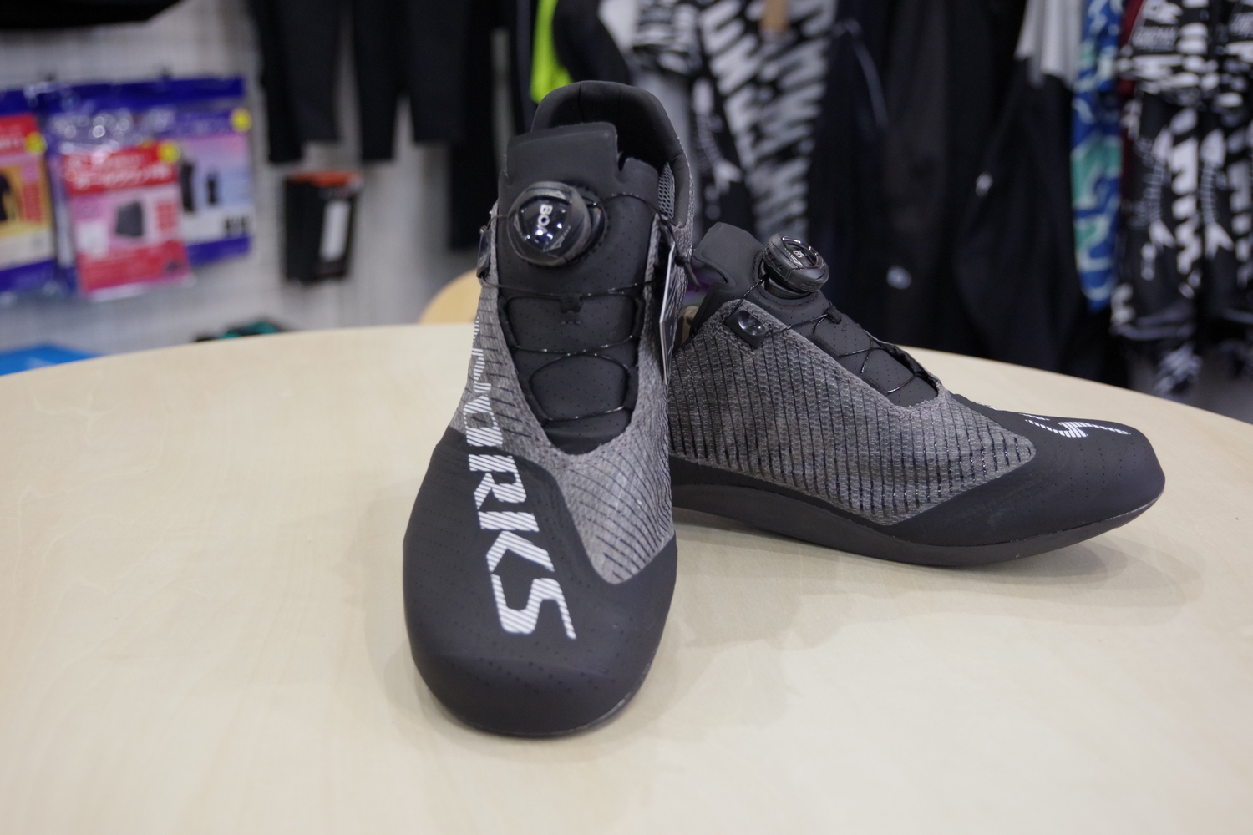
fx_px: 1601
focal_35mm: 46
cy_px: 418
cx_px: 626
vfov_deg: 29.2
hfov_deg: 42.7
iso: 1600
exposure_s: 1/100
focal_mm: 31
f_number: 4.5
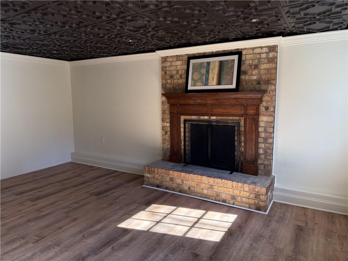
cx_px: 174
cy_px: 130
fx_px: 241
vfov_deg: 56.8
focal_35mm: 24
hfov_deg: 71.6
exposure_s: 1/199
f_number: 1.78
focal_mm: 6.76
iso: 200
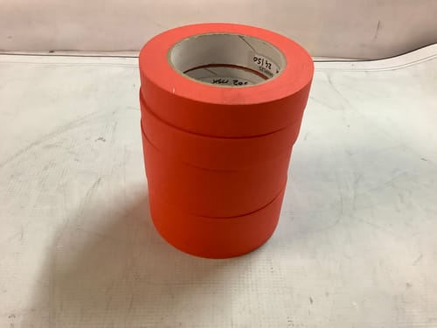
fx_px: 391
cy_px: 164
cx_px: 218
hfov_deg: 58.4
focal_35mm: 31
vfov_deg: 45.4
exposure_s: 1/50
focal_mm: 3.3
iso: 160
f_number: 2.4
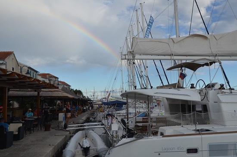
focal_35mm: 36
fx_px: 236
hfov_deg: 53.2
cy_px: 78
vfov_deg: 36.7
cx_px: 118
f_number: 5.6
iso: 640
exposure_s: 1/3200
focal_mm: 24
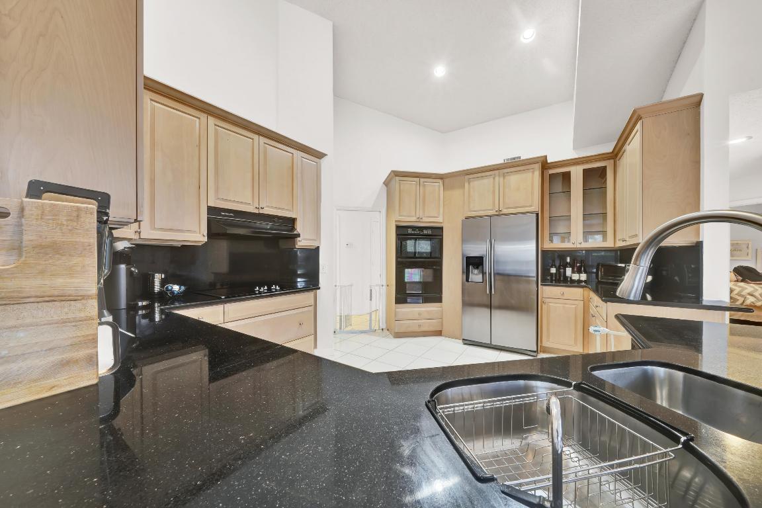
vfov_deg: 90.0
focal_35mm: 12
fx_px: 254
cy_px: 254
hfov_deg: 112.6
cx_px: 381
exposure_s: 1/3.33
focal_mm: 12
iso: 100
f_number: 13
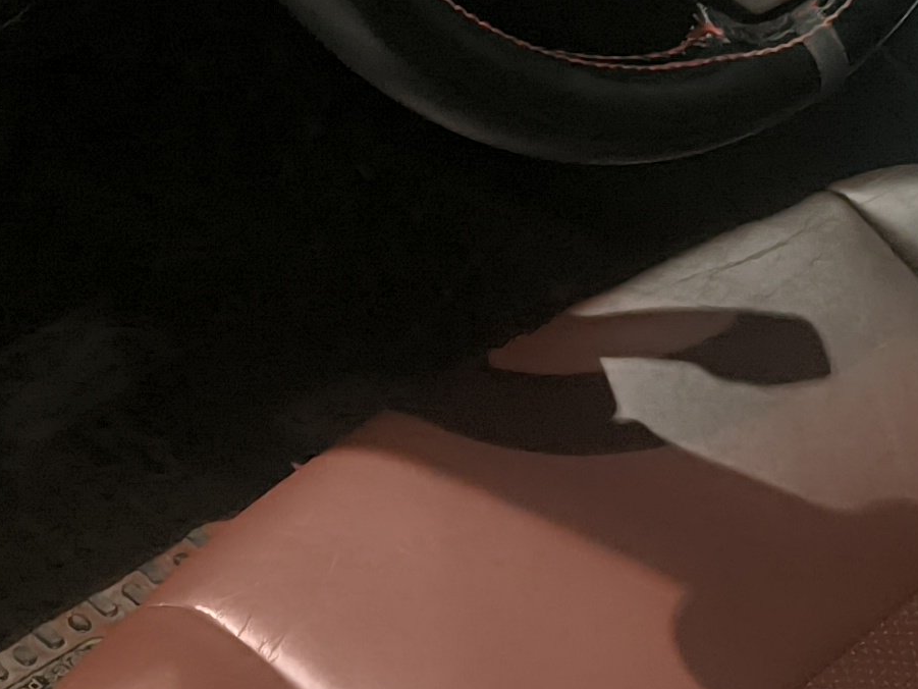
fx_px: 2944
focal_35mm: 111
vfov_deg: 13.0
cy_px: -138
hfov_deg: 17.7
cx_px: 638
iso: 1304
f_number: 1.79
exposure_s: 1/50
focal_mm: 4.71
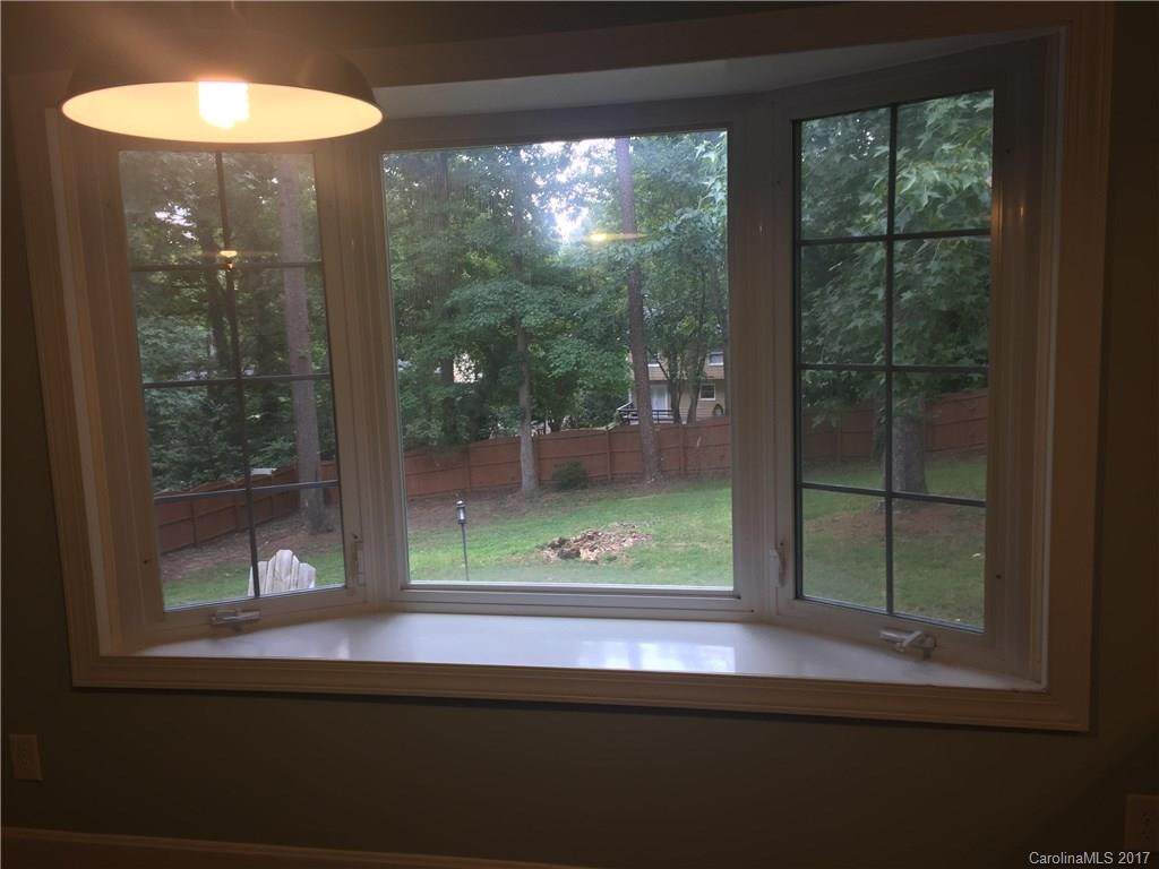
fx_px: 971
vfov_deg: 48.2
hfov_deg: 61.7
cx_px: 580
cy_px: 434
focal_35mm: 29
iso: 32
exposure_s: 1/40
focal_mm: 4.15
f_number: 2.2
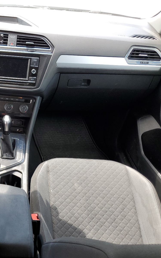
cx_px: 6
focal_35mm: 37
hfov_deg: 32.2
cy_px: 129
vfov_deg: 52.7
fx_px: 260
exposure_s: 1/167
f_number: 1.5
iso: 50
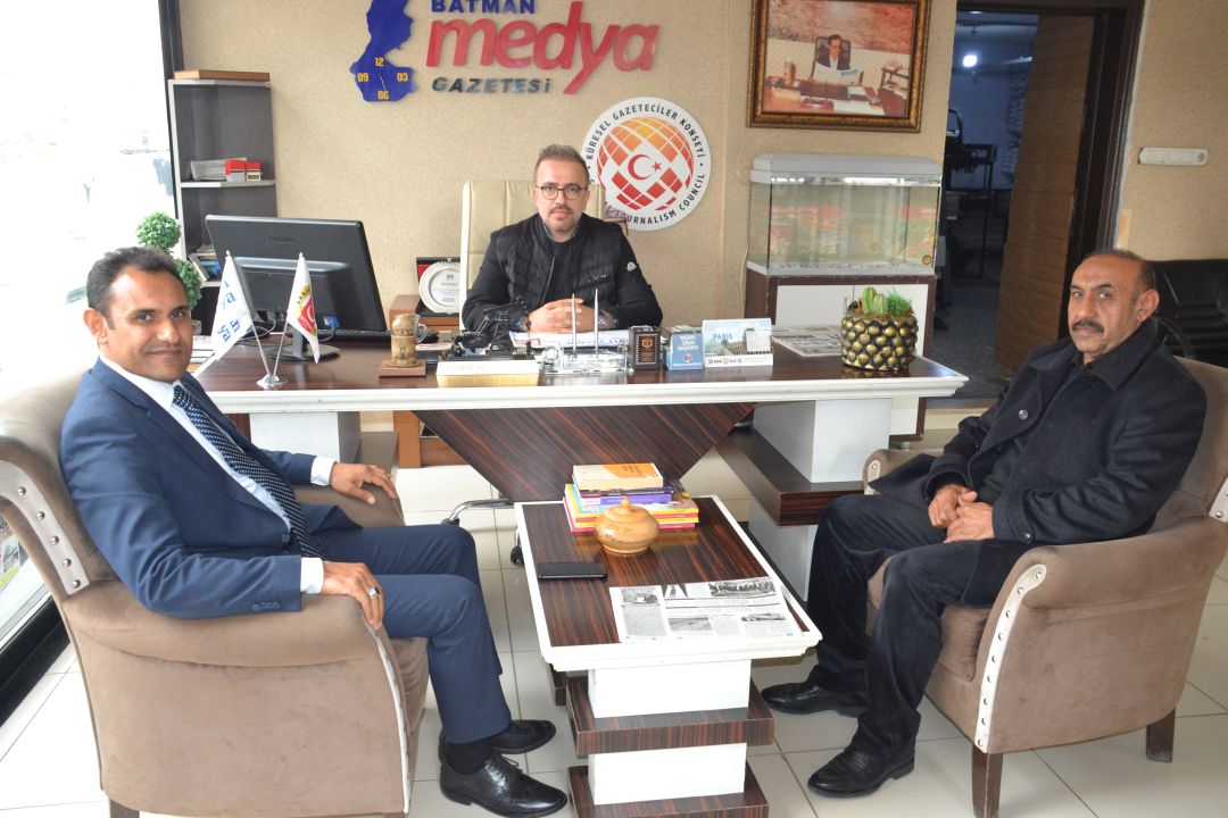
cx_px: 614
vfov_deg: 43.6
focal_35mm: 30
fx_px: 1023
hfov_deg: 61.9
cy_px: 409
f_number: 3.5
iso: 1000
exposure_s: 1/60
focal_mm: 20
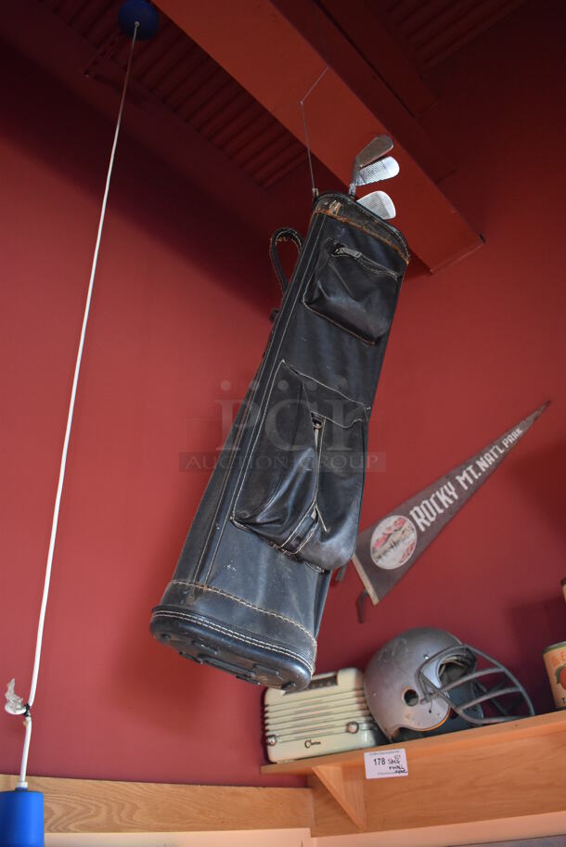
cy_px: 424
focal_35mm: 27
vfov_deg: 67.3
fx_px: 636
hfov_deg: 48.0
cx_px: 283
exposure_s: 1/30
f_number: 3.5
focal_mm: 18
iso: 2200
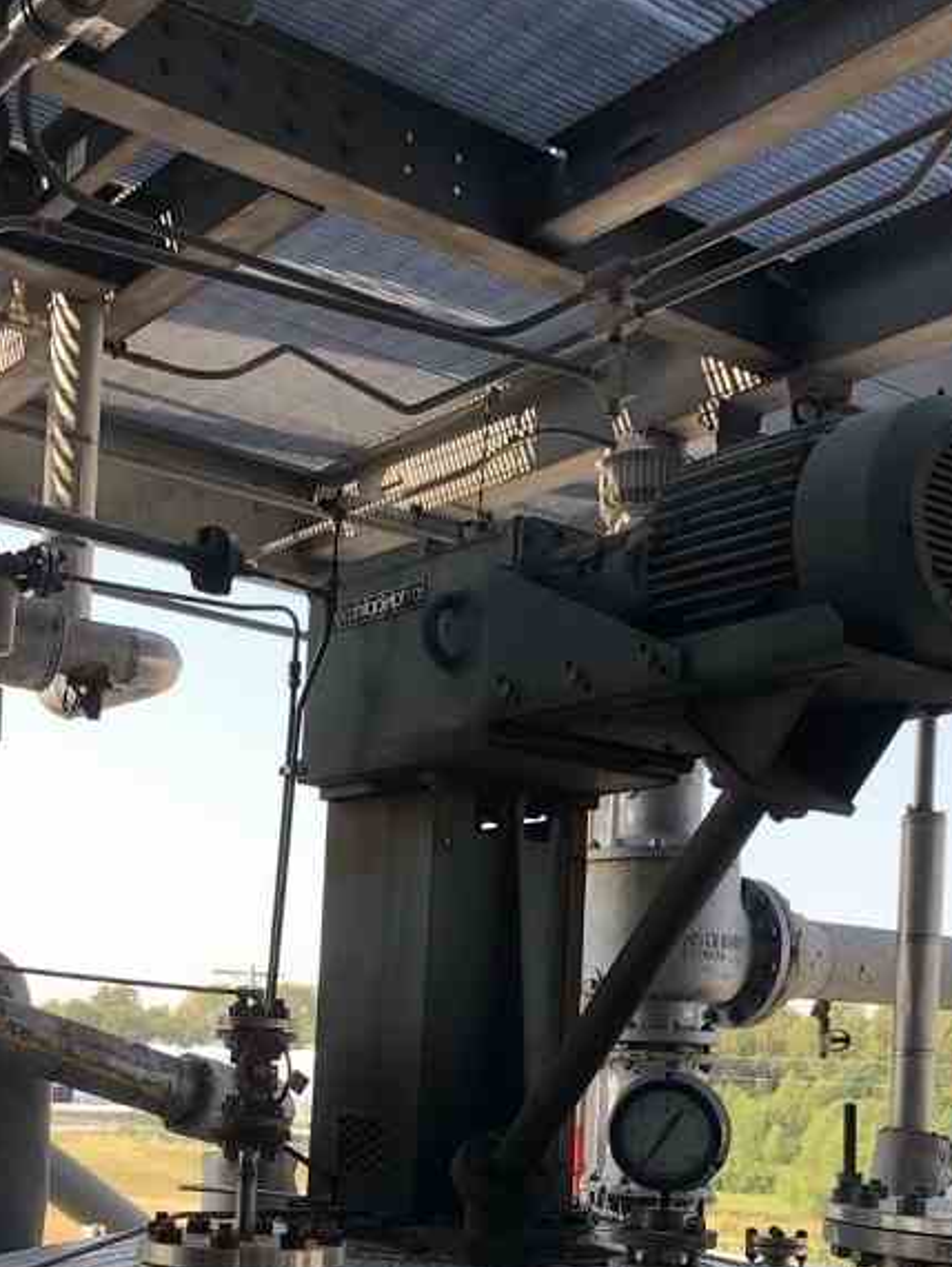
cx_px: 504
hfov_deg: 29.7
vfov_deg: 37.4
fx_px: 1795
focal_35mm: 49
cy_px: 1025
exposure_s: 1/149
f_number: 1.8
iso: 20
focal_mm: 3.99
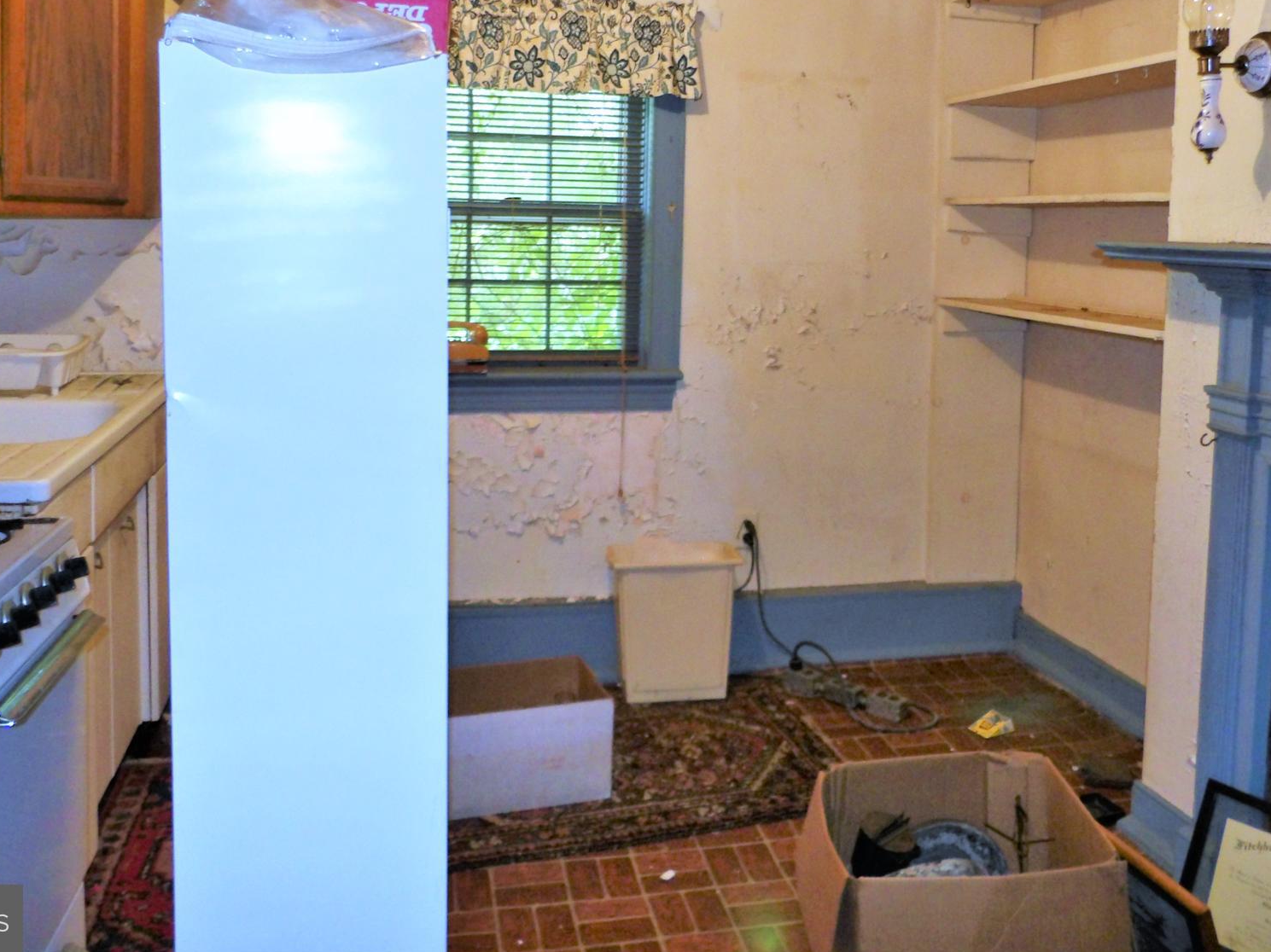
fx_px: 1211
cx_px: 685
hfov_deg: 55.3
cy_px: 300
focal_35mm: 33
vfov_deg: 42.2
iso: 200
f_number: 4.1
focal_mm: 4.3
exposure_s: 1/15
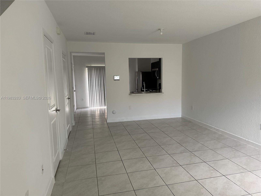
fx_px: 181
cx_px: 130
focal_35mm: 24
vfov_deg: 56.8
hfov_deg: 71.6
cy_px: 98
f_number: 1.78
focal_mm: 6.86
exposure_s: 1/71
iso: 250
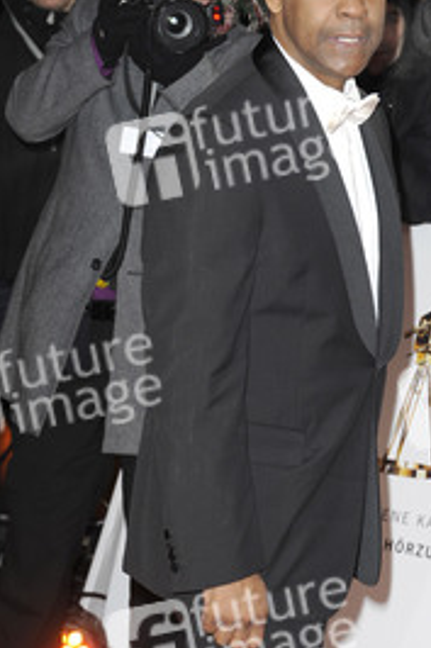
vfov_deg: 13.0
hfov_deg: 8.7
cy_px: 270
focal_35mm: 158
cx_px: 302
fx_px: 2841
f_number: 6.3
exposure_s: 1/200
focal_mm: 105
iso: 1000
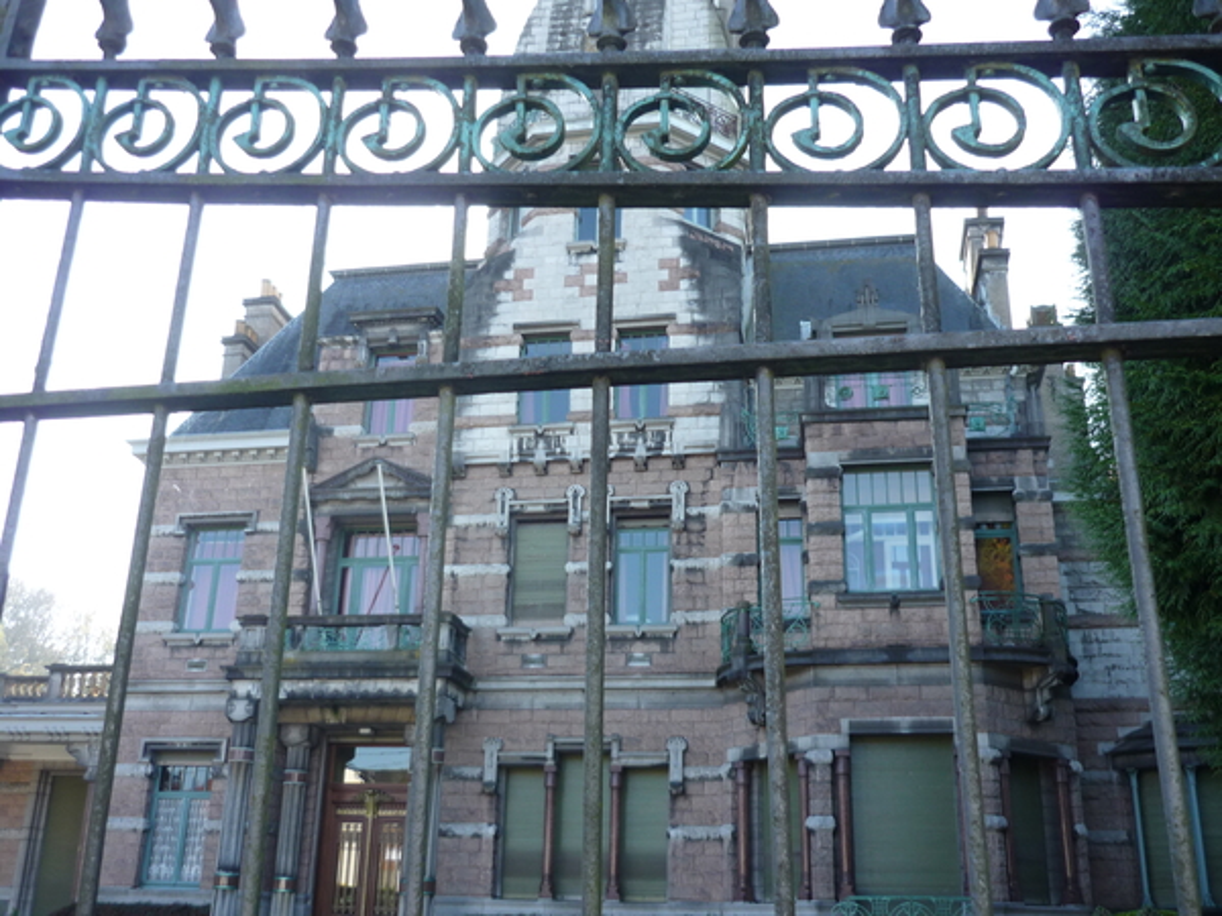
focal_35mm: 33
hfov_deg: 55.4
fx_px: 1165
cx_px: 611
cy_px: 458
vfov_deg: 42.9
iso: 100
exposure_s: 1/160
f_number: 2.8
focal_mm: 5.5
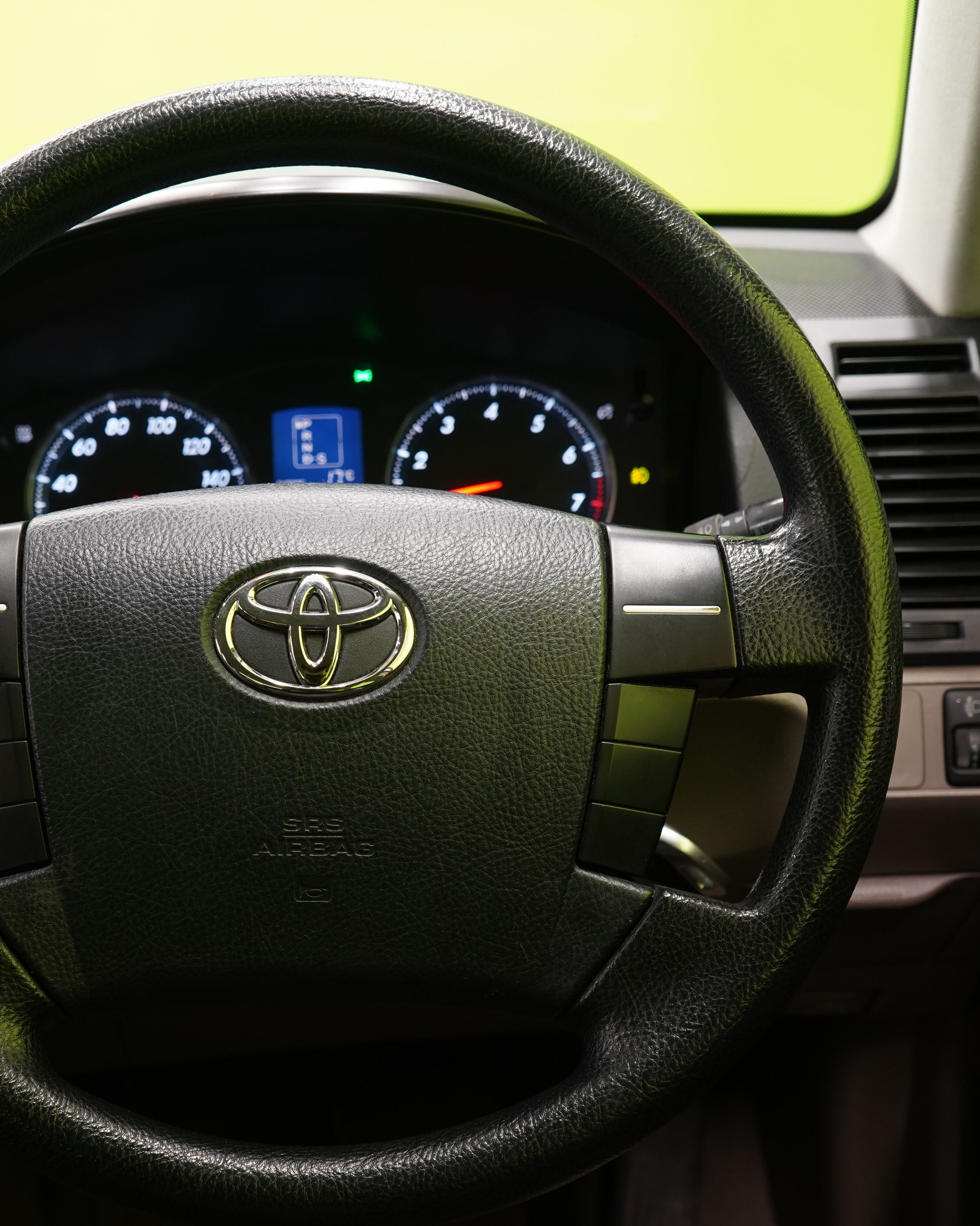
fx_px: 1813
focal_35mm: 50
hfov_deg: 30.0
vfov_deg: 37.3
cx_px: 321
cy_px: 620
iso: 1250
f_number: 5.6
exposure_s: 1/20
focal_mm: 35
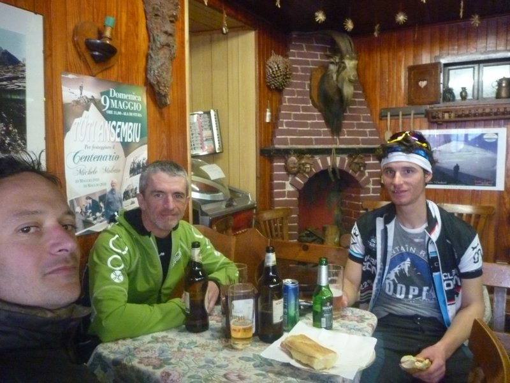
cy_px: 192
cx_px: 255
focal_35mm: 28
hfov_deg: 63.4
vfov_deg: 49.7
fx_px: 413
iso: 800
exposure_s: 1/25
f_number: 3.3
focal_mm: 4.9
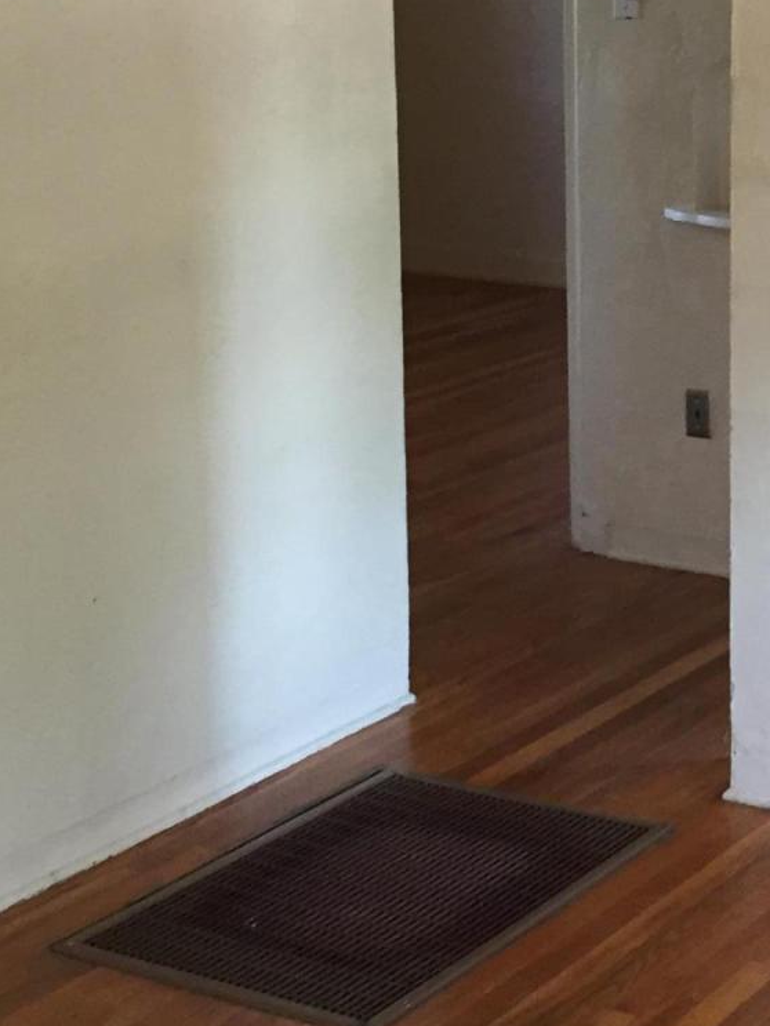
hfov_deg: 18.5
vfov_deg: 25.0
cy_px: 408
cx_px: 745
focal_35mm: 78
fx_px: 2313
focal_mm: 4.15
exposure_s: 1/30
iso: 125
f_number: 2.2
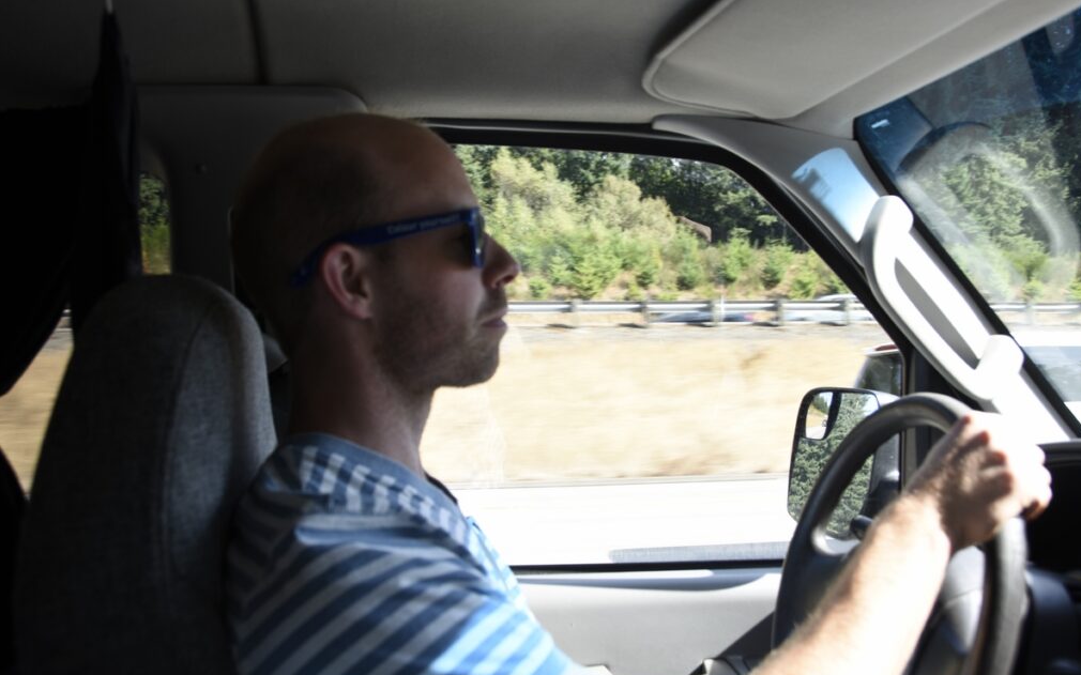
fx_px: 913
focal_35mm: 31
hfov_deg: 61.2
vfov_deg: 40.6
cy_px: 330
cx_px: 547
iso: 100
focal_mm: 20
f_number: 5
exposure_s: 1/100
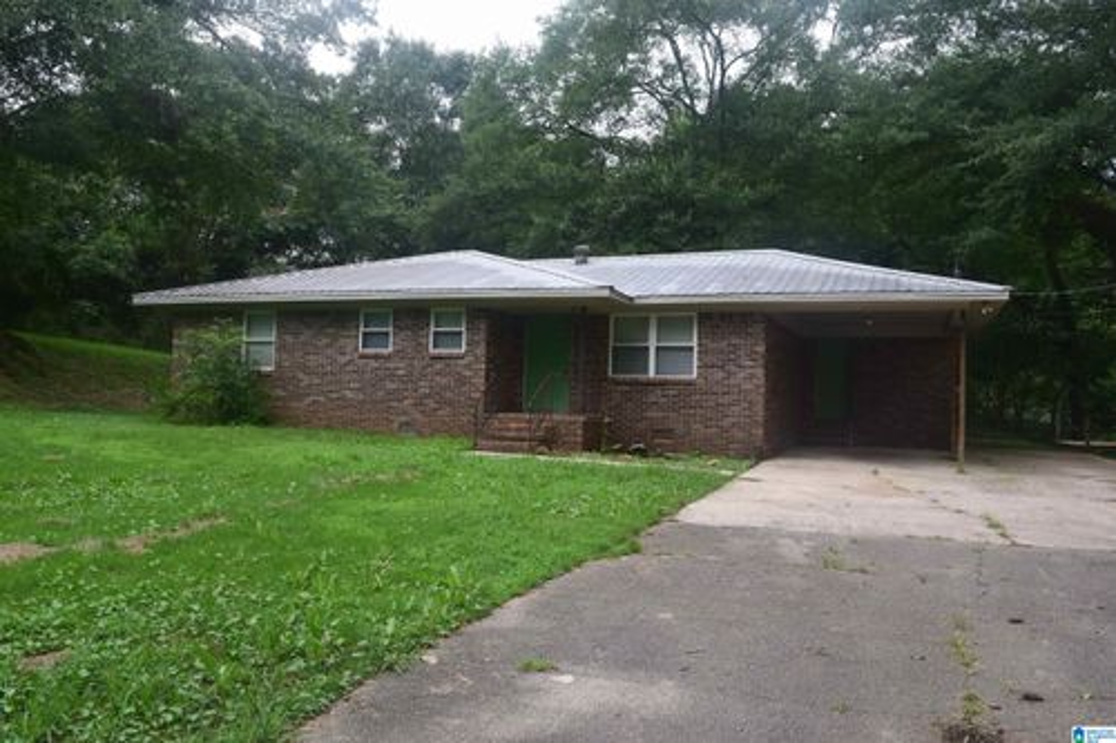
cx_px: 558
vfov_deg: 43.6
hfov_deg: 61.9
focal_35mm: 30
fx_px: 930
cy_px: 372
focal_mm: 20
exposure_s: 1/250
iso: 400
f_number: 10
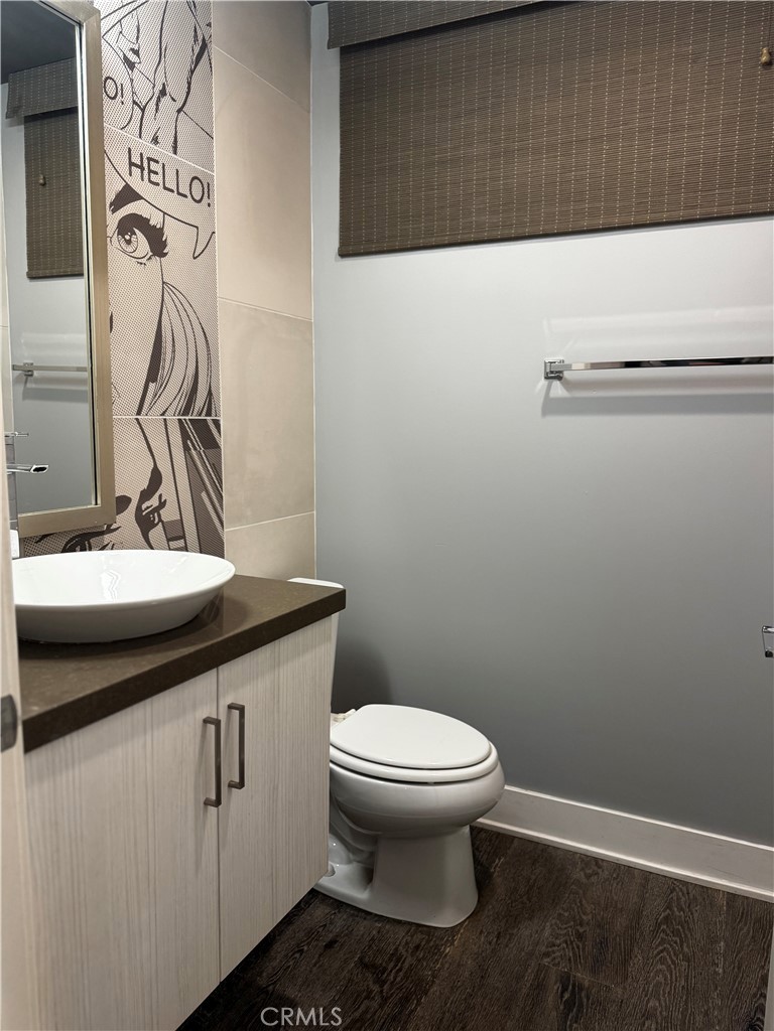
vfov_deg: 71.6
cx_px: 387
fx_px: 716
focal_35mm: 24
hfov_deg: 56.8
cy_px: 516
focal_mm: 6.76
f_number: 1.78
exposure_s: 1/60
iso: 250
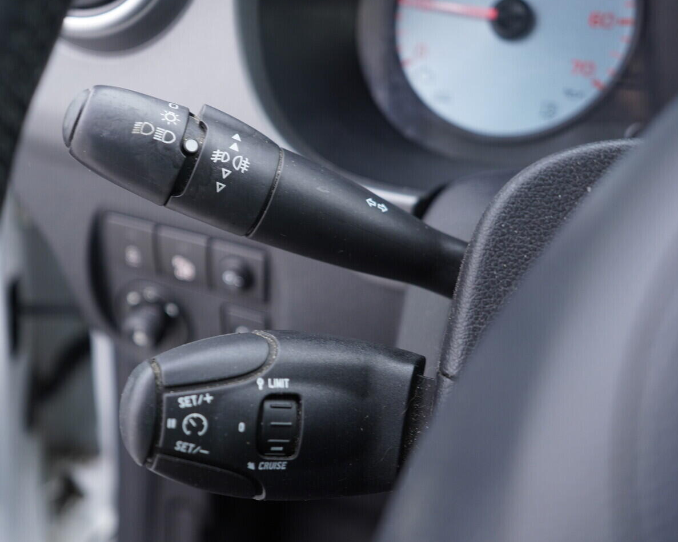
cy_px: 271
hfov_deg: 44.6
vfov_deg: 36.5
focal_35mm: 41
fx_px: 823
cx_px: 283
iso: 250
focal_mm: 24
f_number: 2.8
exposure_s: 1/40
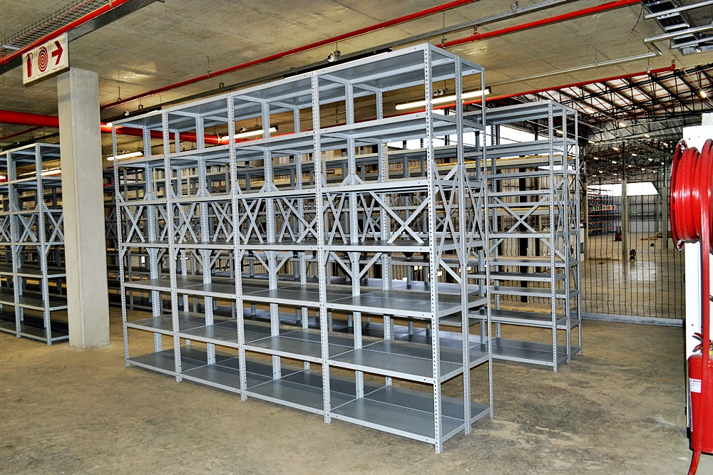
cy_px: 238
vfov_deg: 47.9
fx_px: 535
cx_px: 356
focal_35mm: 27
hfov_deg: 67.4
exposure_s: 1/60
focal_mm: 18
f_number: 8
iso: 800
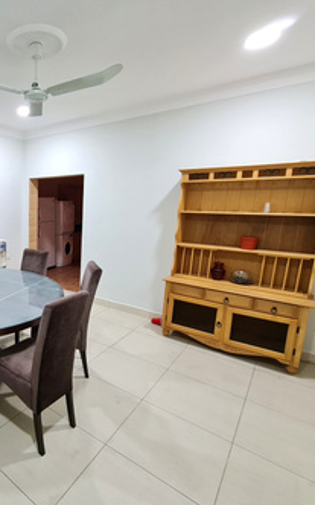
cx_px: 27
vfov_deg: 88.0
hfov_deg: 53.6
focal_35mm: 19
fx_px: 261
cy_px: 258
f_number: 2.2
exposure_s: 1/50
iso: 320
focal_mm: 2.2
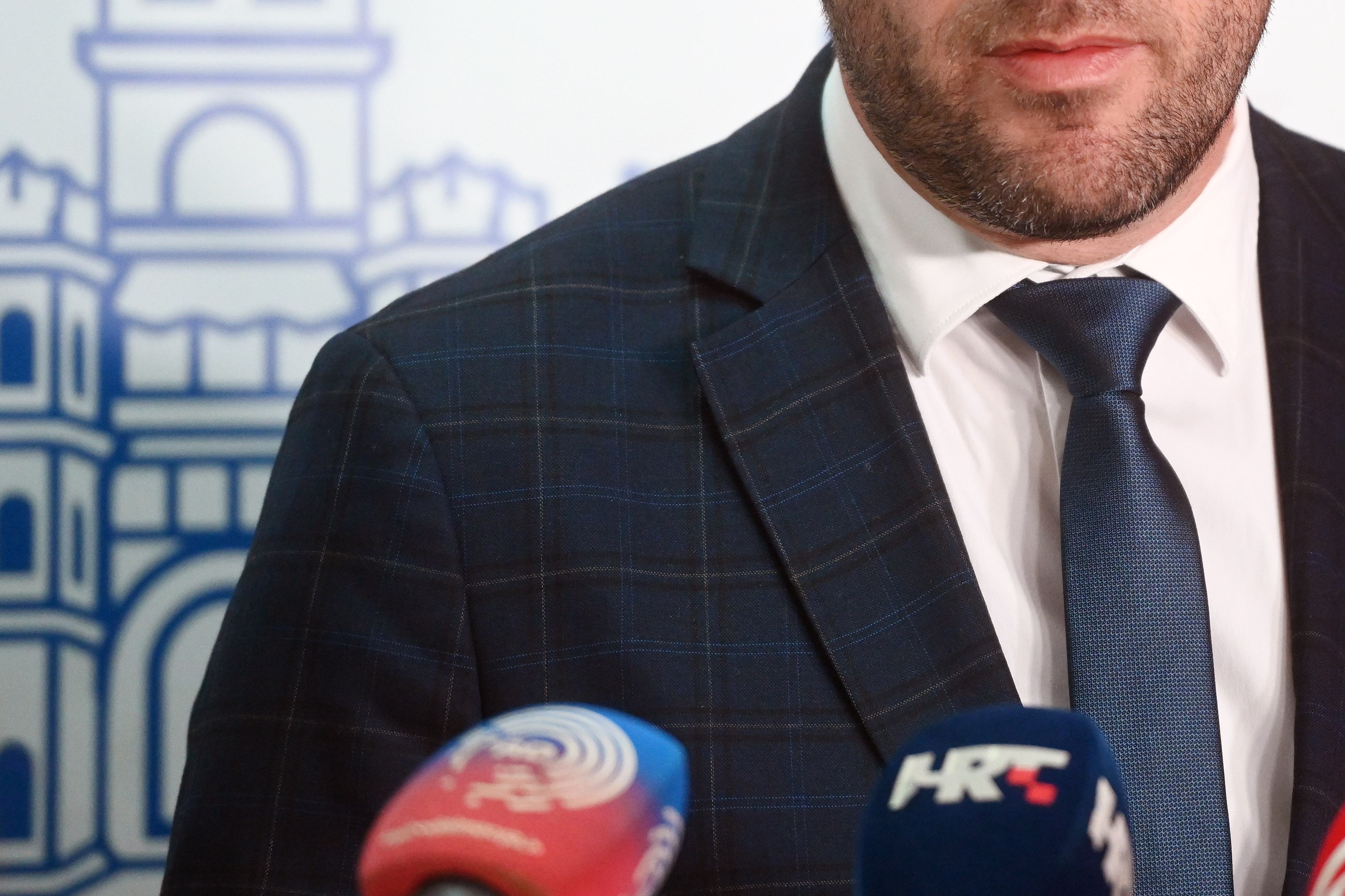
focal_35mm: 418
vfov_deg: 3.3
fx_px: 15615
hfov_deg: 4.9
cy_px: 117
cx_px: 1231
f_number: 3.2
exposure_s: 1/250
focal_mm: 200
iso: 2500
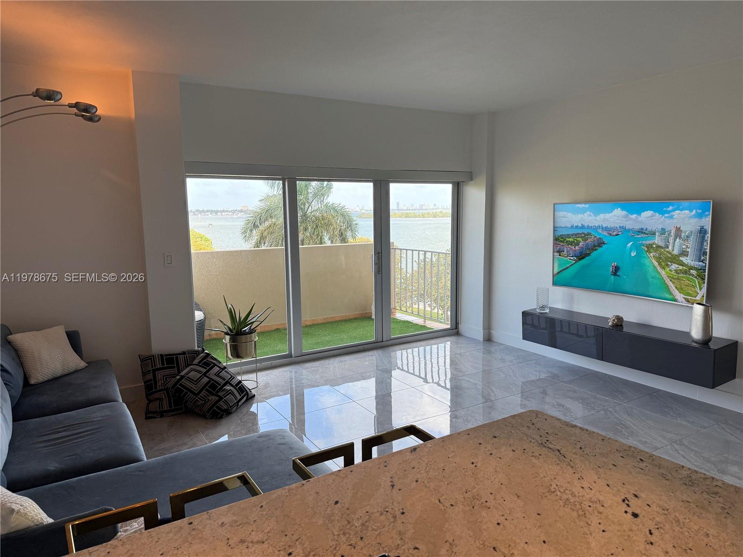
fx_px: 515
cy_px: 278
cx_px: 372
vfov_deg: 56.8
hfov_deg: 71.6
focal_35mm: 24
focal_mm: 6.76
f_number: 1.78
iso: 100
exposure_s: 1/338
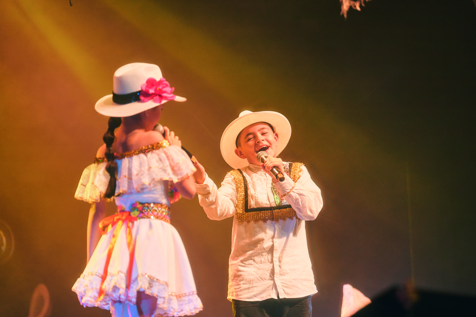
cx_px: 238
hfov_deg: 16.0
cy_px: 158
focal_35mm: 128
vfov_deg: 10.7
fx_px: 1692
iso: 800
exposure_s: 1/250
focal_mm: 128
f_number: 2.8
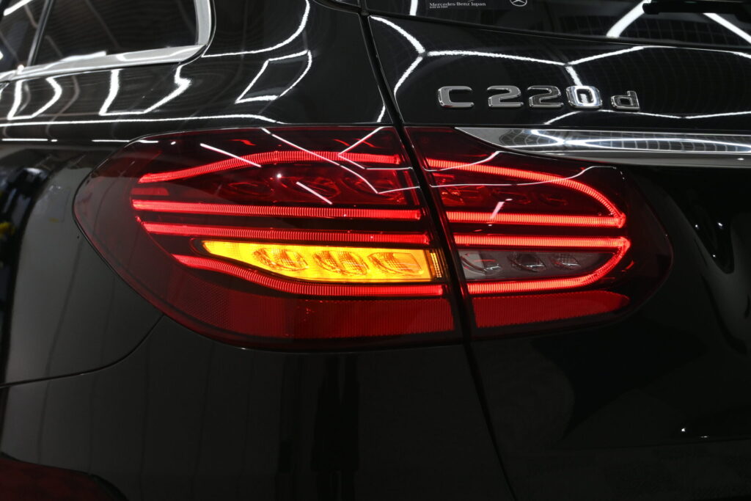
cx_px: 376
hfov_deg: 35.9
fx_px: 1158
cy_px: 250
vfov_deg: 24.4
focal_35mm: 56
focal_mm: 37
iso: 400
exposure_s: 1/200
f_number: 7.1
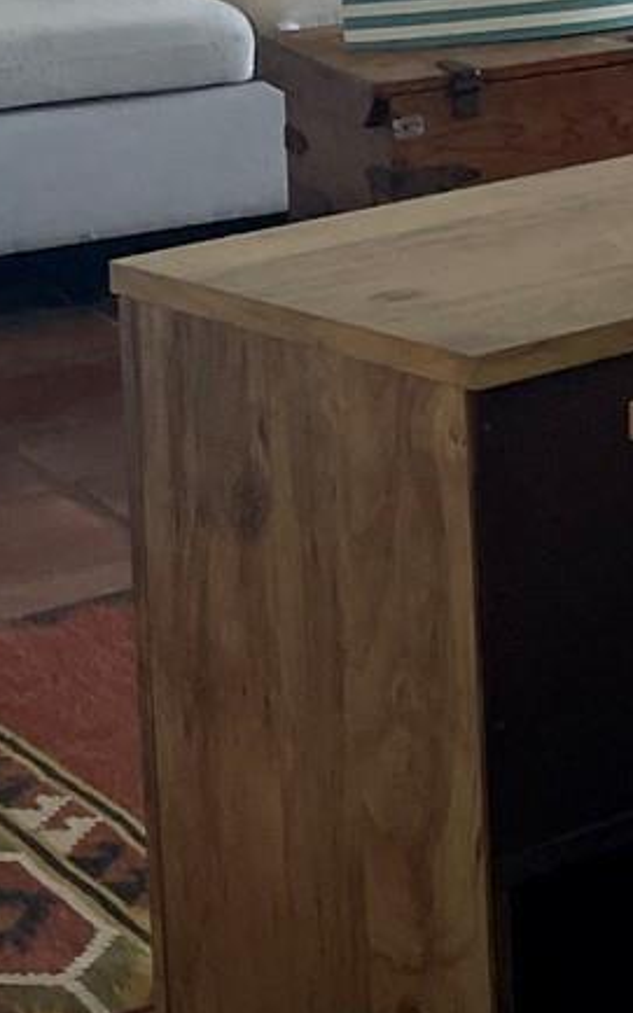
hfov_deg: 8.3
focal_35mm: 130
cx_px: 1981
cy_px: -387
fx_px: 3591
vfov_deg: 15.2
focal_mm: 5.1
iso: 80
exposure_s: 1/120
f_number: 1.6
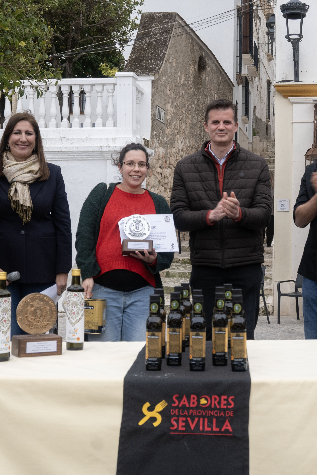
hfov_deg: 22.8
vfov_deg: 33.9
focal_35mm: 59
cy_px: 239
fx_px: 779
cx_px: 225
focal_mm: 26
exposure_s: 1/60
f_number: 6.3
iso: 400
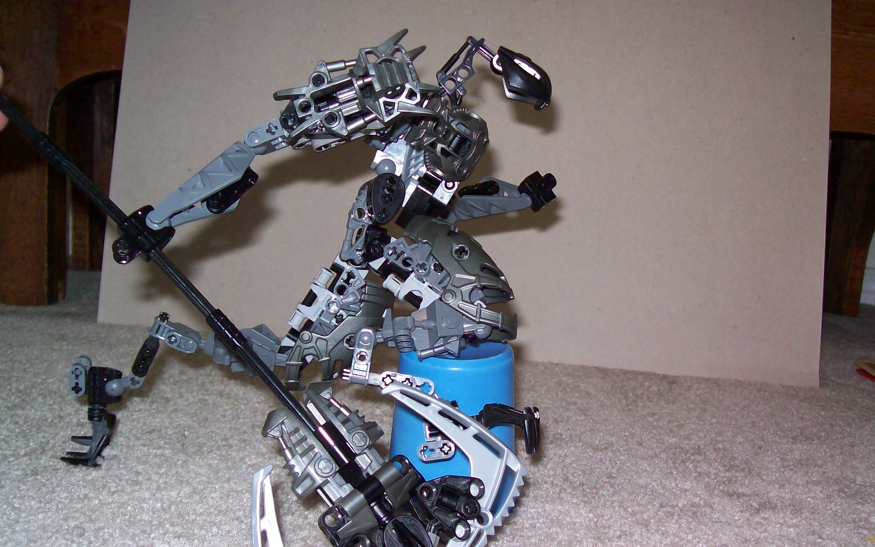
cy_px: 307
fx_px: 930
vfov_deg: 32.7
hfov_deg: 50.4
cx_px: 436
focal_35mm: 39
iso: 80
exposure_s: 1/64
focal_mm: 6
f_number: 2.7
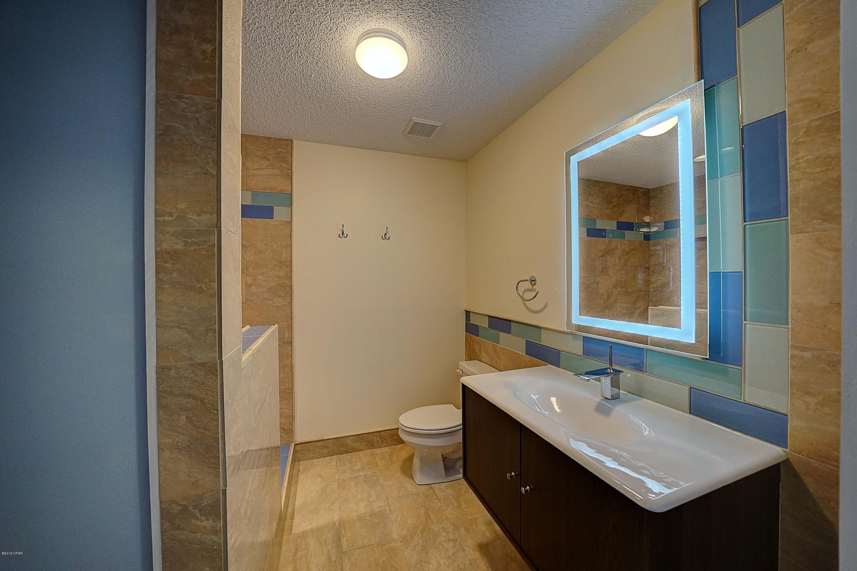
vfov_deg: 90.0
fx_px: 286
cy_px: 286
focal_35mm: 12
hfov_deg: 112.6
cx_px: 428
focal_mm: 12
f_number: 5
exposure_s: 1/60
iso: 250
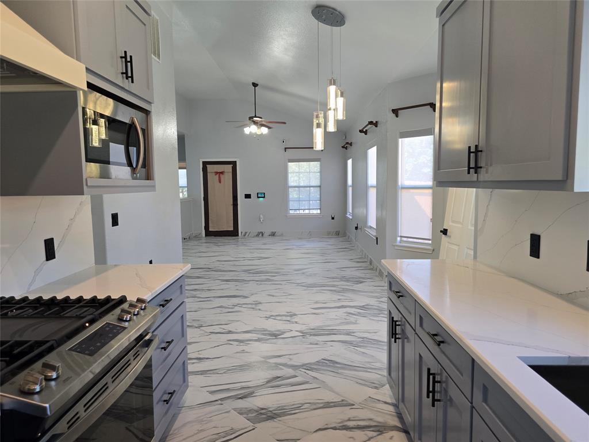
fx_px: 391
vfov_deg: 58.9
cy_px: 221
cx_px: 294
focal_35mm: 23
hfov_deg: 73.9
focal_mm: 6.3
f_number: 1.7
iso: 125
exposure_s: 1/120
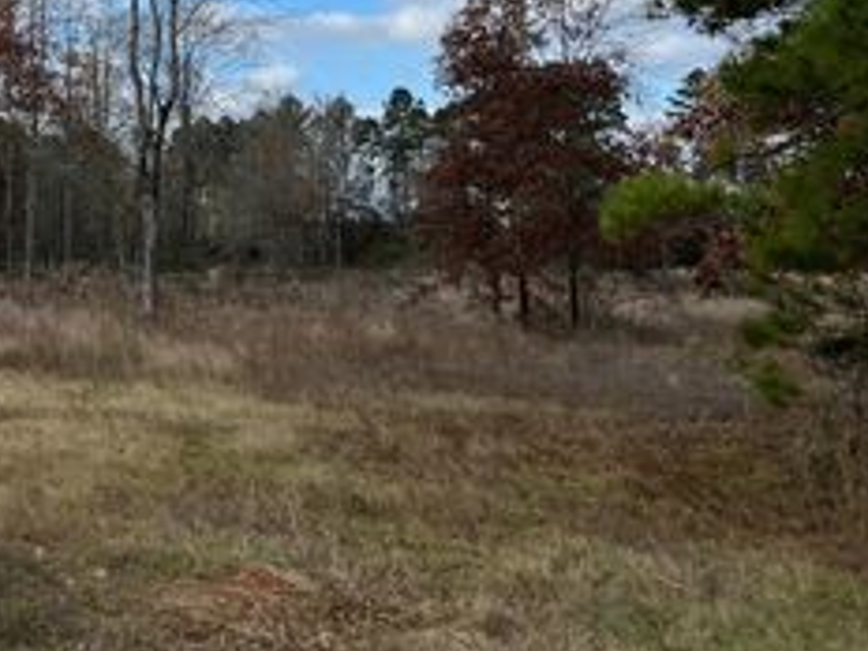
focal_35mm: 56
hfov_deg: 31.5
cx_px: -22
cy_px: 43
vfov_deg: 25.2
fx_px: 1404
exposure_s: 1/3704
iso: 50
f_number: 1.5
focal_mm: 5.7
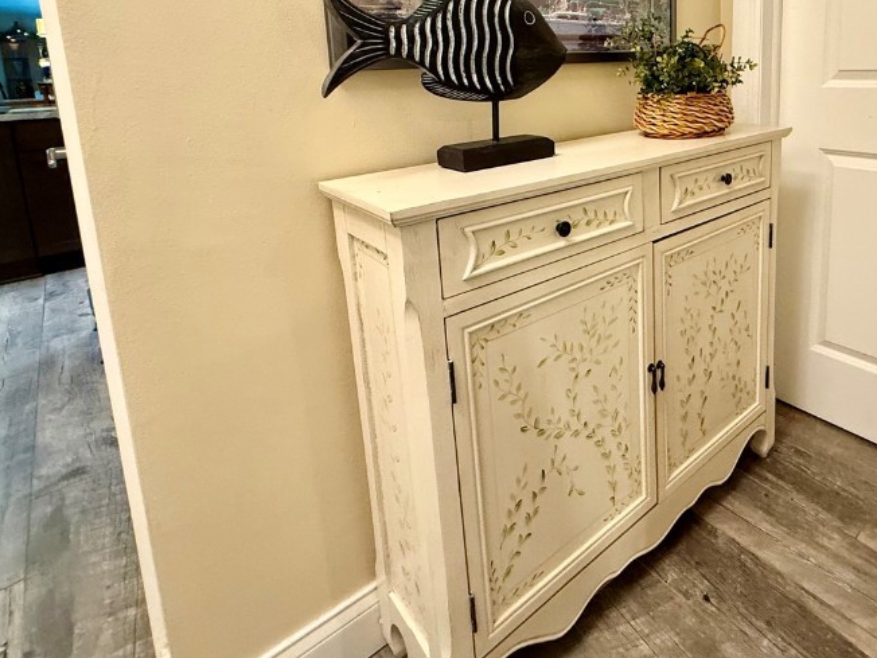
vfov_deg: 57.5
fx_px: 557
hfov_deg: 74.1
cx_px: 584
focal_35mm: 22
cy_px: 153
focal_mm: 2.22
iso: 400
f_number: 2.2
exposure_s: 1/60
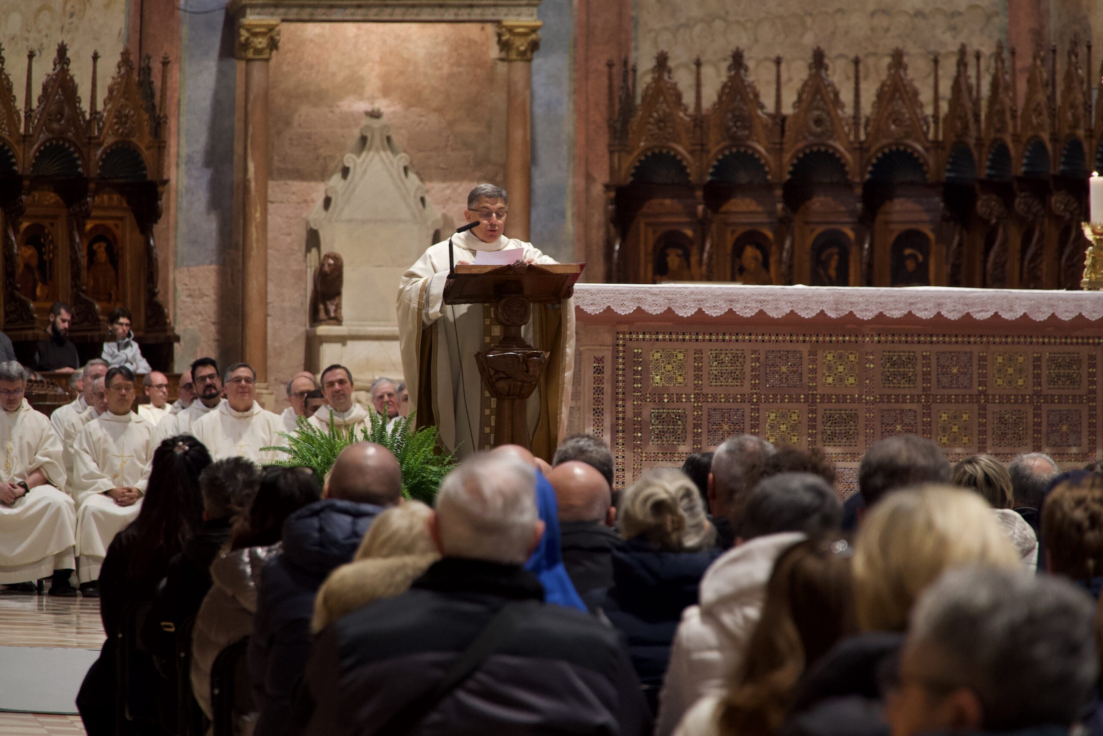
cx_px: 552
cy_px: 368
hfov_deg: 13.1
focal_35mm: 157
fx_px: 4810
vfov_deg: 8.7
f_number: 4
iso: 2000
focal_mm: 105
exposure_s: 1/80
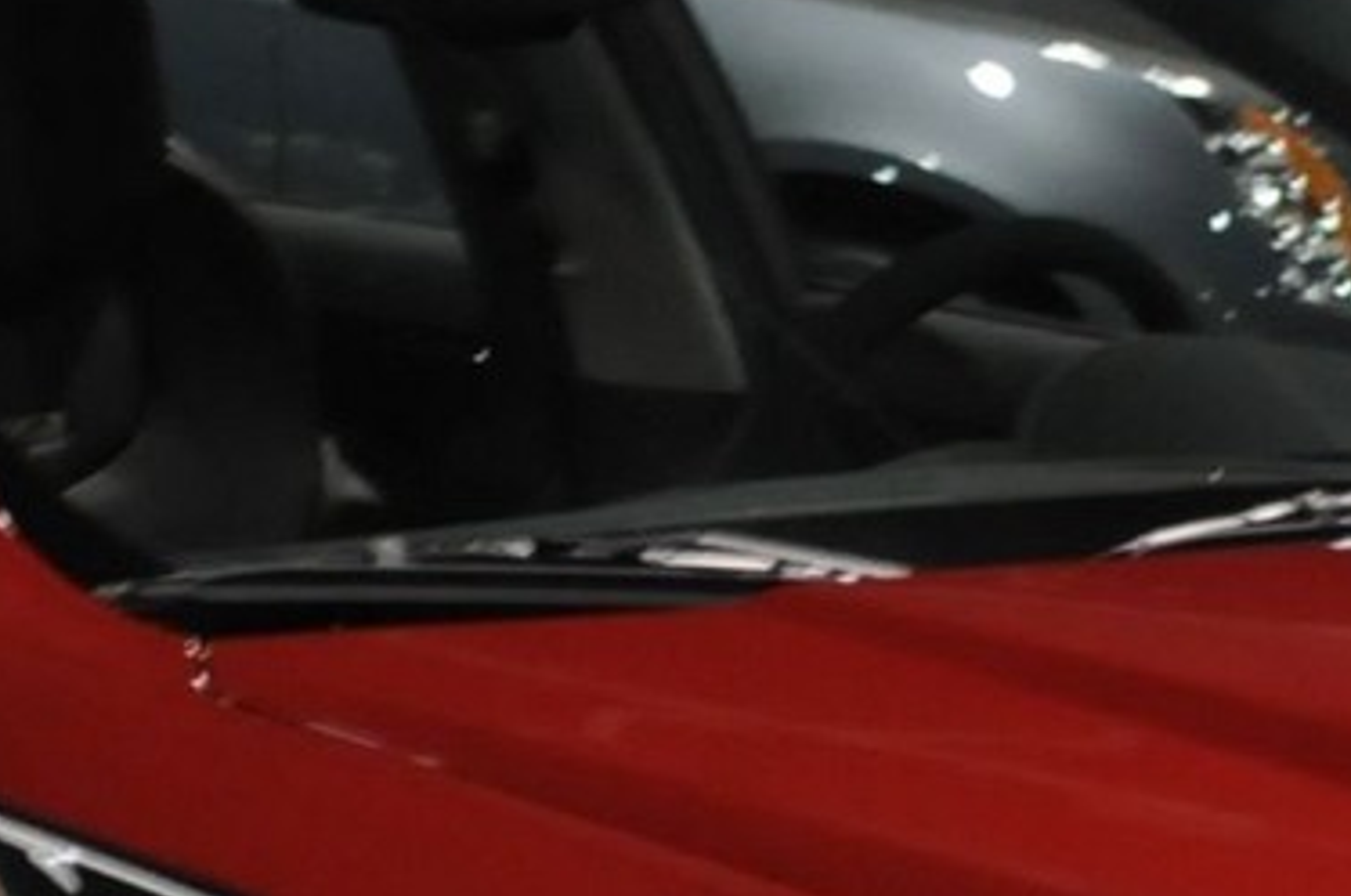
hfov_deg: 6.4
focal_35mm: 321
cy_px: 836
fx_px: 12026
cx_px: 625
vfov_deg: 4.3
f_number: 4.8
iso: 800
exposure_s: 1/30
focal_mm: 32
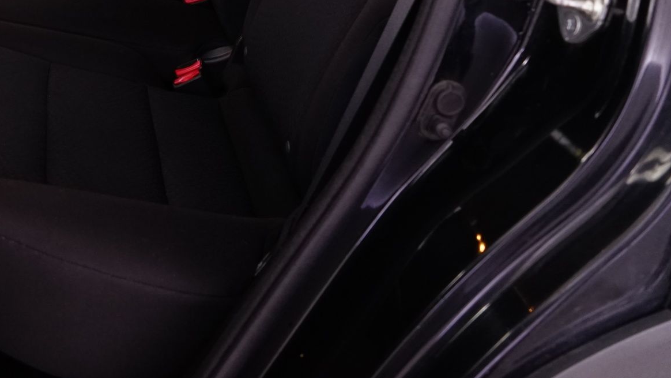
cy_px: -102
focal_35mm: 54
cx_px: -2
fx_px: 961
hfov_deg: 34.9
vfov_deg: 20.5
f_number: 4.5
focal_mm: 24
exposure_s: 1/13
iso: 1600
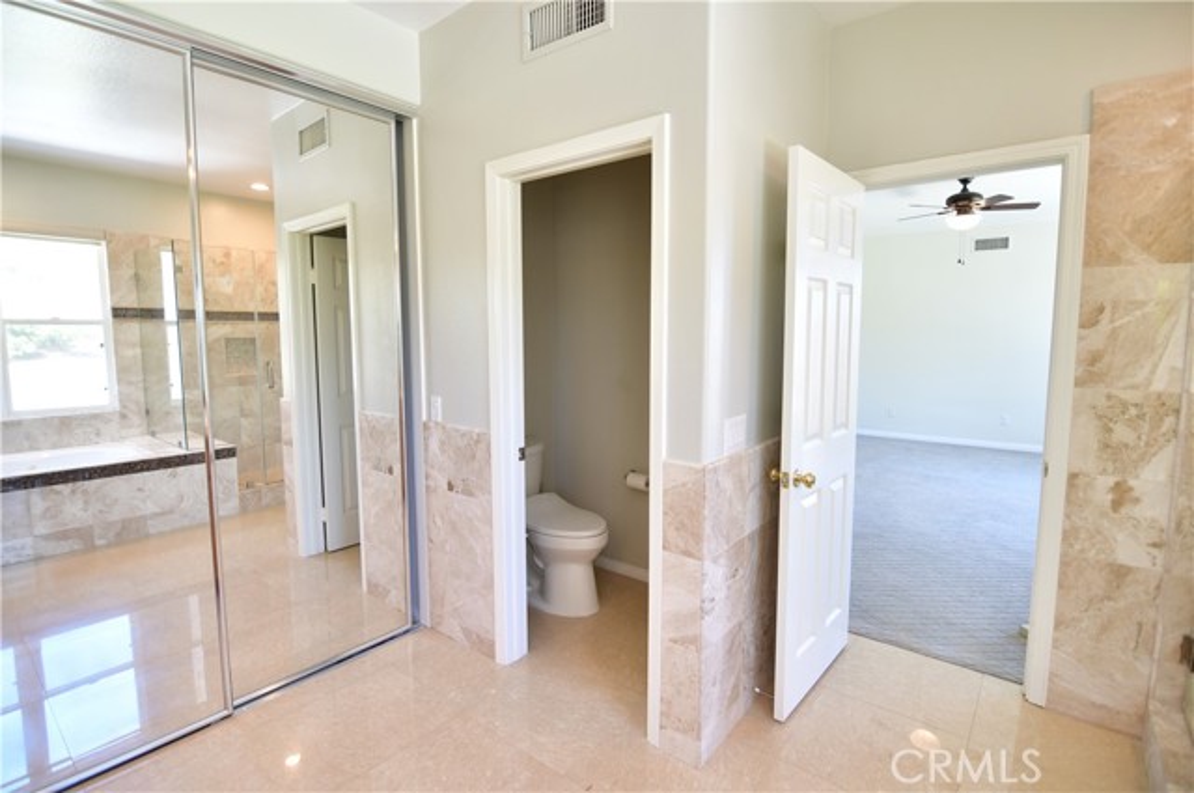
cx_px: 597
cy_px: 396
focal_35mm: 16
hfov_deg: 96.8
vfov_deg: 73.6
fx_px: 530
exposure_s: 1/100
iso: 400
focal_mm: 11
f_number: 2.8
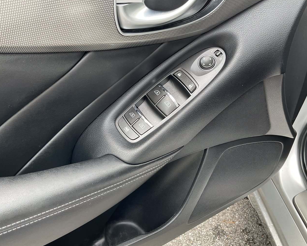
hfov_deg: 52.8
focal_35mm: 34
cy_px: 132
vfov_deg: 43.3
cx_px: 167
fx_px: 309
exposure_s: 1/120
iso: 40
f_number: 1.8
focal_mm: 3
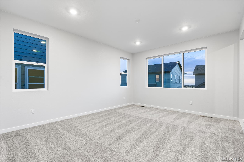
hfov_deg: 95.0
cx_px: 122
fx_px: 112
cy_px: 81
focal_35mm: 16
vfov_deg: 72.0
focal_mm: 16.5
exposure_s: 1
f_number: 8
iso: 320
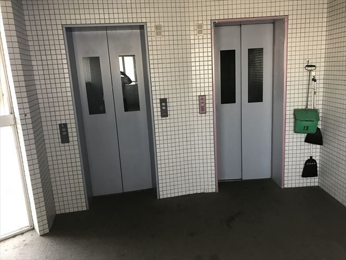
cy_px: 130
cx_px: 173
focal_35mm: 28
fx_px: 280
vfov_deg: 49.7
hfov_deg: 63.4
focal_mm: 3.99
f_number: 1.8
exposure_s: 1/33
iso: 32
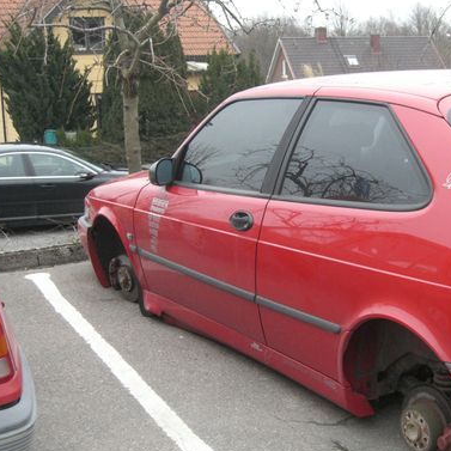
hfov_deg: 29.6
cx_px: 331
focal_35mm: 57
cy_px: 266
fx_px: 840
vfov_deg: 30.0
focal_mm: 7.9
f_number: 2.8
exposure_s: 1/500
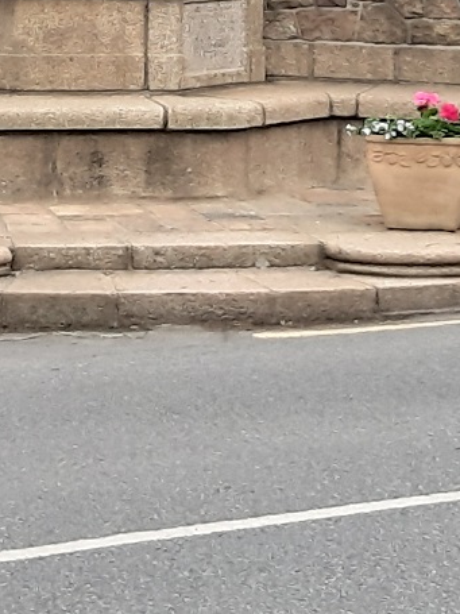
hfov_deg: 17.4
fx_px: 1489
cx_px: 86
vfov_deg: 20.7
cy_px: -240
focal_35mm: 84
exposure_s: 1/747
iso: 40
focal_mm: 3.93
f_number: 1.7
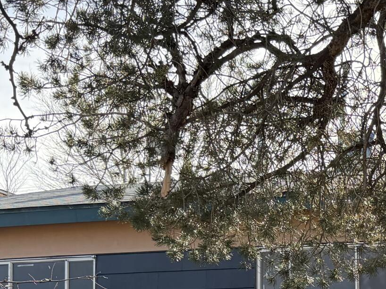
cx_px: 496
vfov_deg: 16.4
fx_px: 982
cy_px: 292
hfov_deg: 20.4
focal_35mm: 88
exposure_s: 1/1361
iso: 100
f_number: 1.78
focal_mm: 6.76
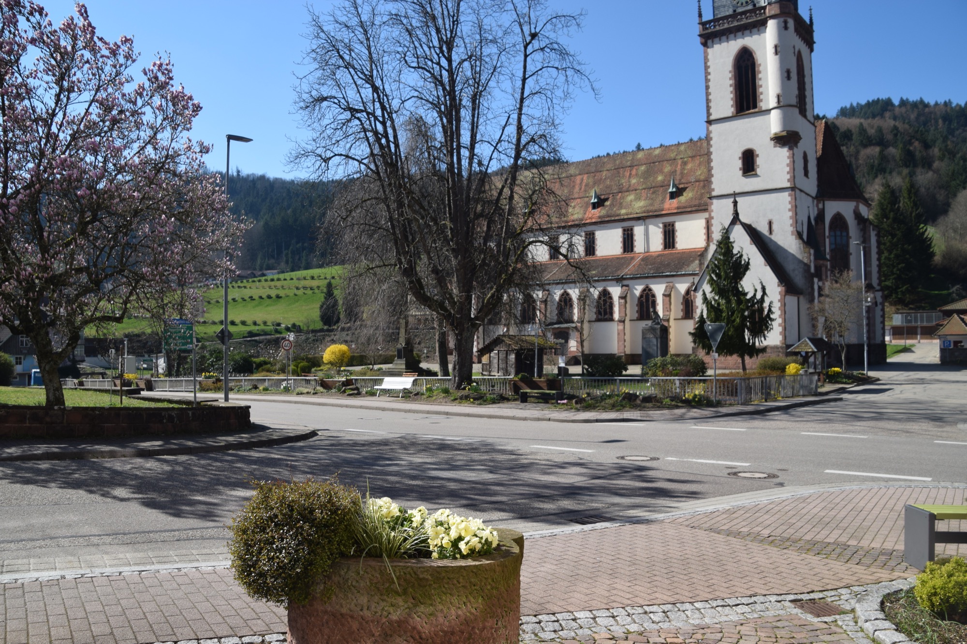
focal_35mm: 27
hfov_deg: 67.4
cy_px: 322
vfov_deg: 47.9
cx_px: 484
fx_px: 725
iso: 200
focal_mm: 18
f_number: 9
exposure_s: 1/320
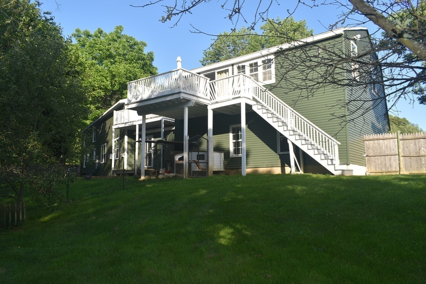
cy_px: 142
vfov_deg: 47.9
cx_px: 213
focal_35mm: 27
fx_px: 320
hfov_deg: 67.4
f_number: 7.1
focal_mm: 18
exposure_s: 1/200
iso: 100
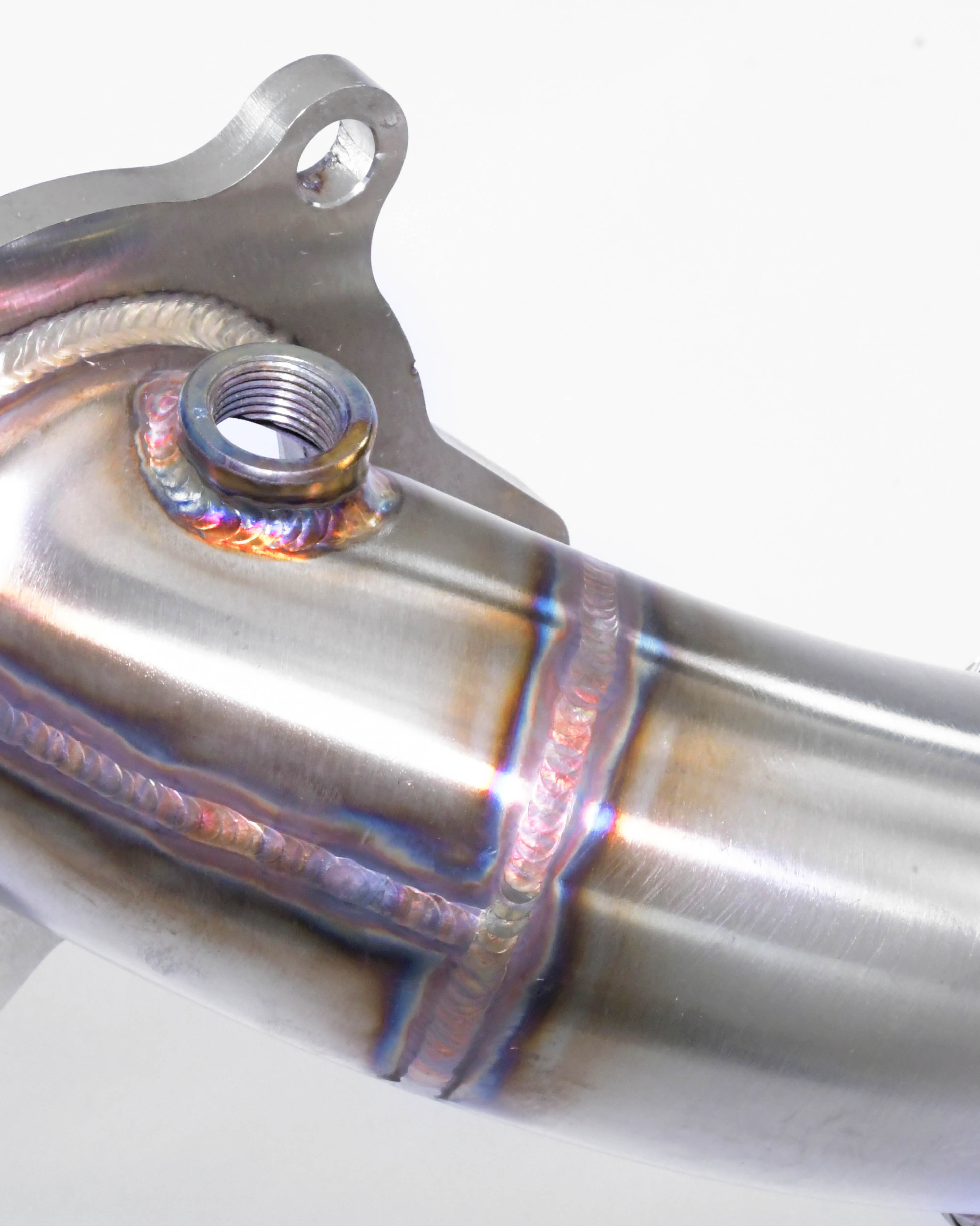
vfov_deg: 14.9
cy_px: 607
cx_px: 334
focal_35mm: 129
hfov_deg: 11.9
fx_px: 4677
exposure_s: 1/80
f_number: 20
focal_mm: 60
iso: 4000
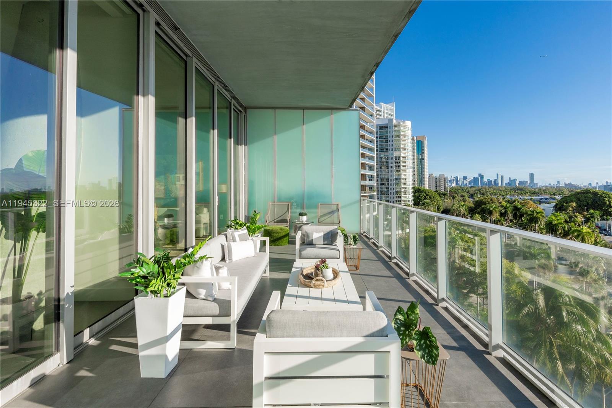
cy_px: 204
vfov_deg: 72.0
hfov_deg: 95.0
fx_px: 280
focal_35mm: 16
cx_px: 306
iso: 320
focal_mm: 11
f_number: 9
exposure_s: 1/400
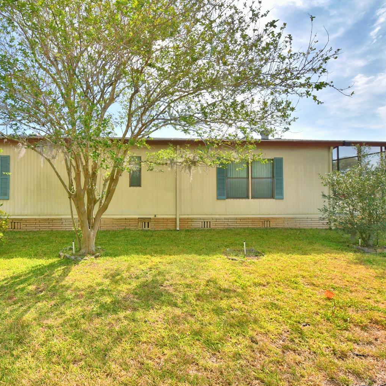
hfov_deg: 74.0
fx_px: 252
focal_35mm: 20
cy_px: 186
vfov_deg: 74.8
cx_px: 155
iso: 100
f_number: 11
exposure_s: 1/250
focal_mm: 10
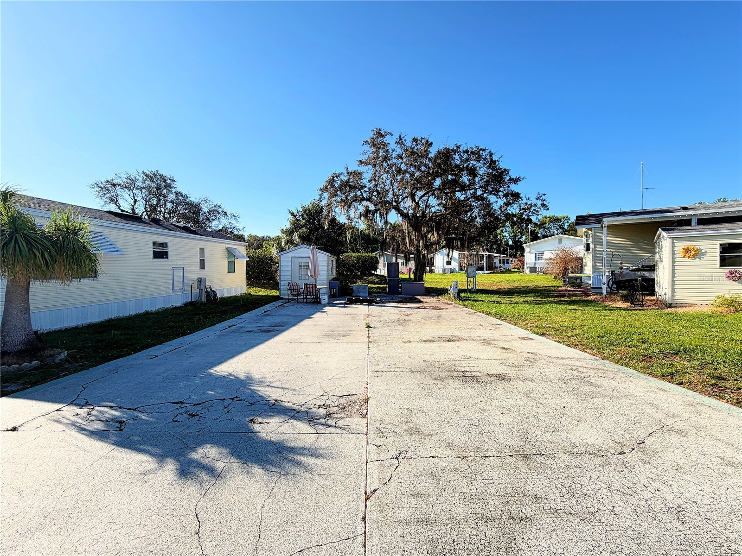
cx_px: 371
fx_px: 300
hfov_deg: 102.1
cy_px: 278
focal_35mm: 14
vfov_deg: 85.7
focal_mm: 2.22
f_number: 2.2
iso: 25
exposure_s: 1/770
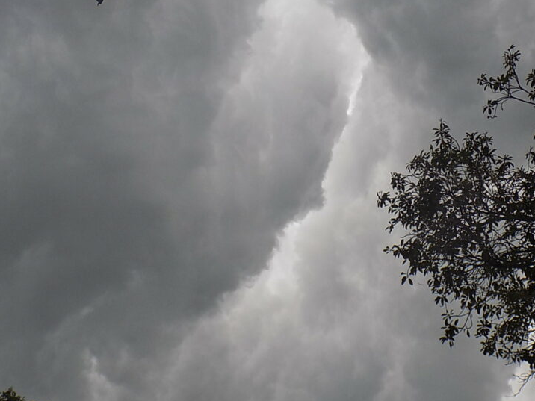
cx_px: 333
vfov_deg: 15.9
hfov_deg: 21.0
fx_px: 1437
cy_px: 242
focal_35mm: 93
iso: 80
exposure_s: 1/30
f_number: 4.1
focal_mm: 11.5
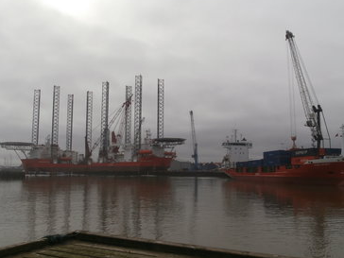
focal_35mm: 33
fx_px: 328
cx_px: 187
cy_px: 137
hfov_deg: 55.3
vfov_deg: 42.9
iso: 100
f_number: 8.9
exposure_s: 1/320
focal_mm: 5.36
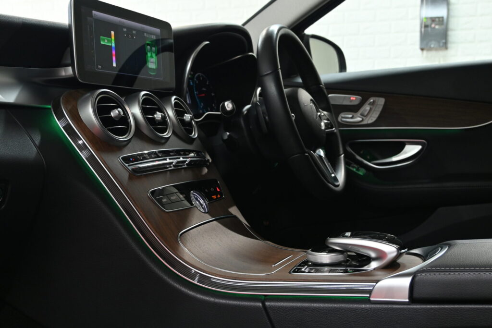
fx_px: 595
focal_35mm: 44
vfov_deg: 30.9
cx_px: 246
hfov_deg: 45.0
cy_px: 164
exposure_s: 1/20
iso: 640
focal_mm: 29
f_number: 5.6
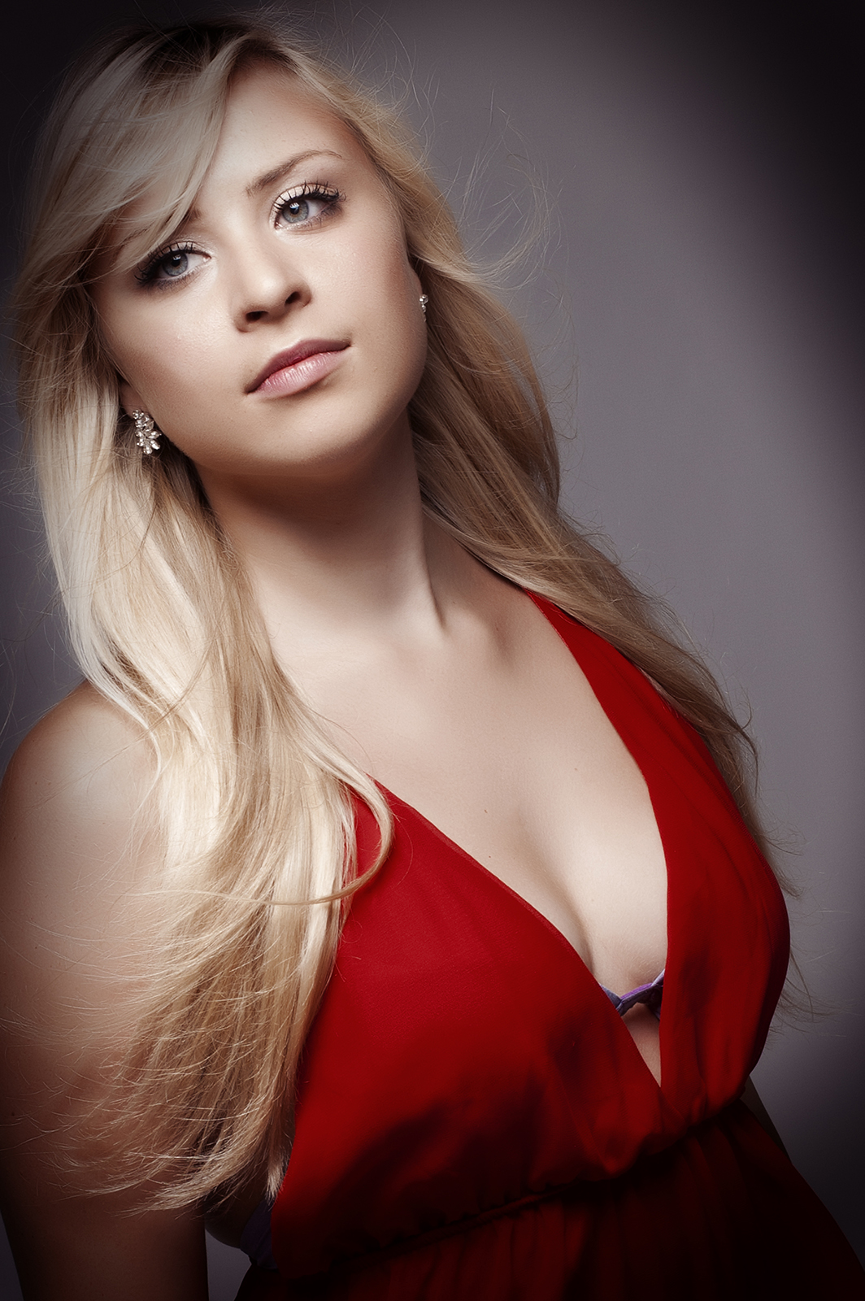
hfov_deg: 18.2
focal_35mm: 75
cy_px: 650
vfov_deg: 27.0
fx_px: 2708
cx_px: 432
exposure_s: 1/500
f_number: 13
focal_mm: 50
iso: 200
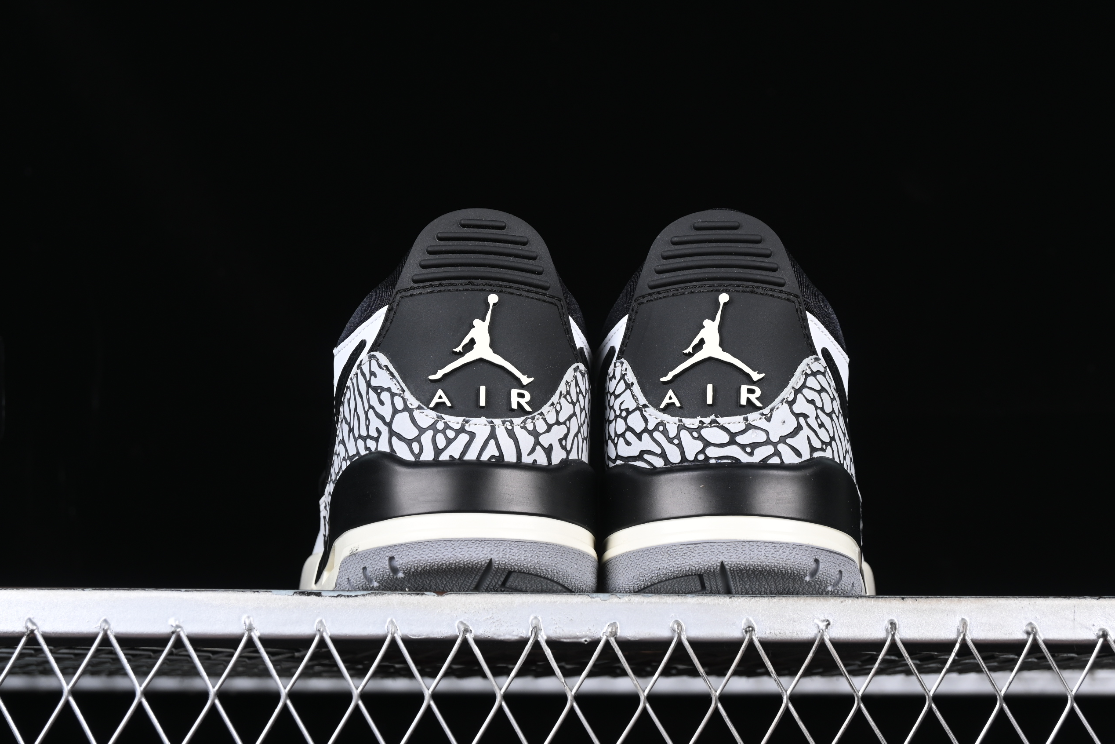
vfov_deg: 17.3
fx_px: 2447
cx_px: 607
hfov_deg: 25.7
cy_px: 347
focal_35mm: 79
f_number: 7.1
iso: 160
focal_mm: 48
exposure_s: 1/80
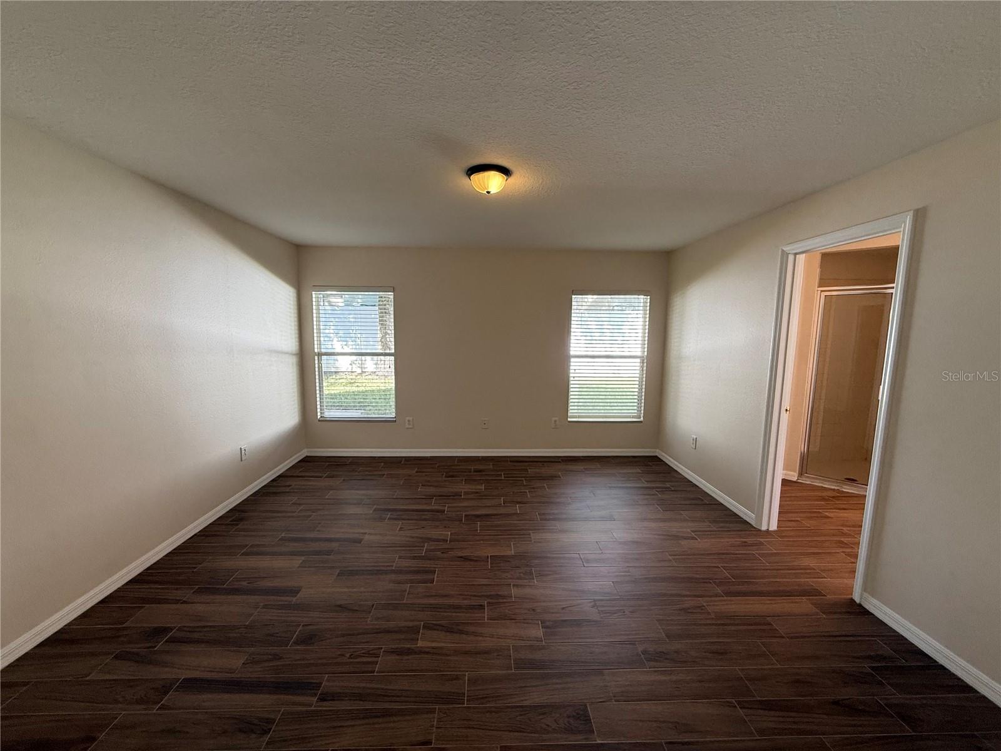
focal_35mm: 14
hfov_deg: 102.1
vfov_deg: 85.7
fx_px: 405
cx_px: 500
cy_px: 376
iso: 160
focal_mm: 2.22
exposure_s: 1/120
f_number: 2.2
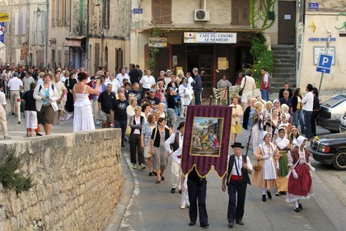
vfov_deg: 13.0
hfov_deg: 19.5
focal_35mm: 105
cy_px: 116
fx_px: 1009
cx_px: 173
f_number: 4
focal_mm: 70
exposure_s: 1/80
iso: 200
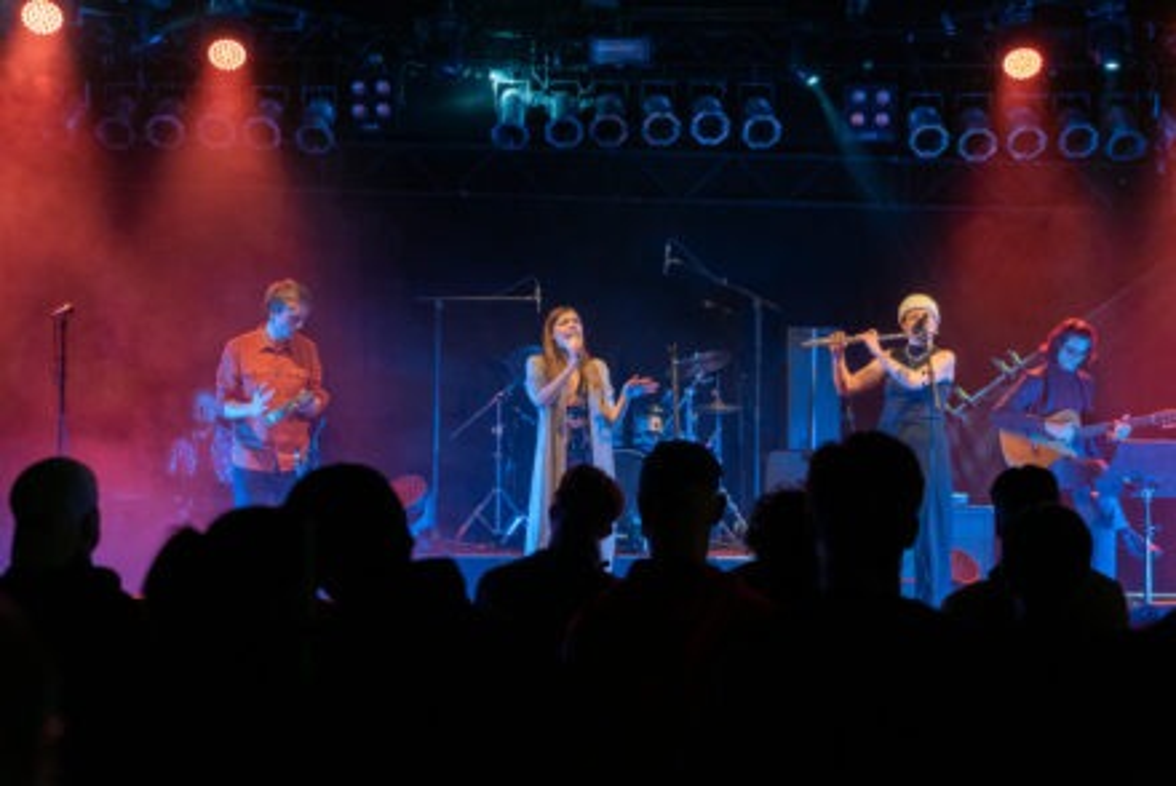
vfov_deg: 24.7
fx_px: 1798
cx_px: 588
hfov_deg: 36.2
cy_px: 393
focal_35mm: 55
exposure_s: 1/320
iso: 3200
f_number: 4
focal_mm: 55
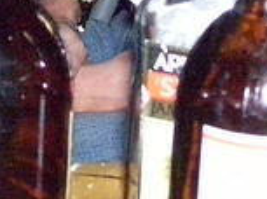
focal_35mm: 151
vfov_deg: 9.4
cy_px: -136
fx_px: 1162
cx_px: 194
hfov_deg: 13.1
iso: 1250
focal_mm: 6
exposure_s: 1/60
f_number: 2.7
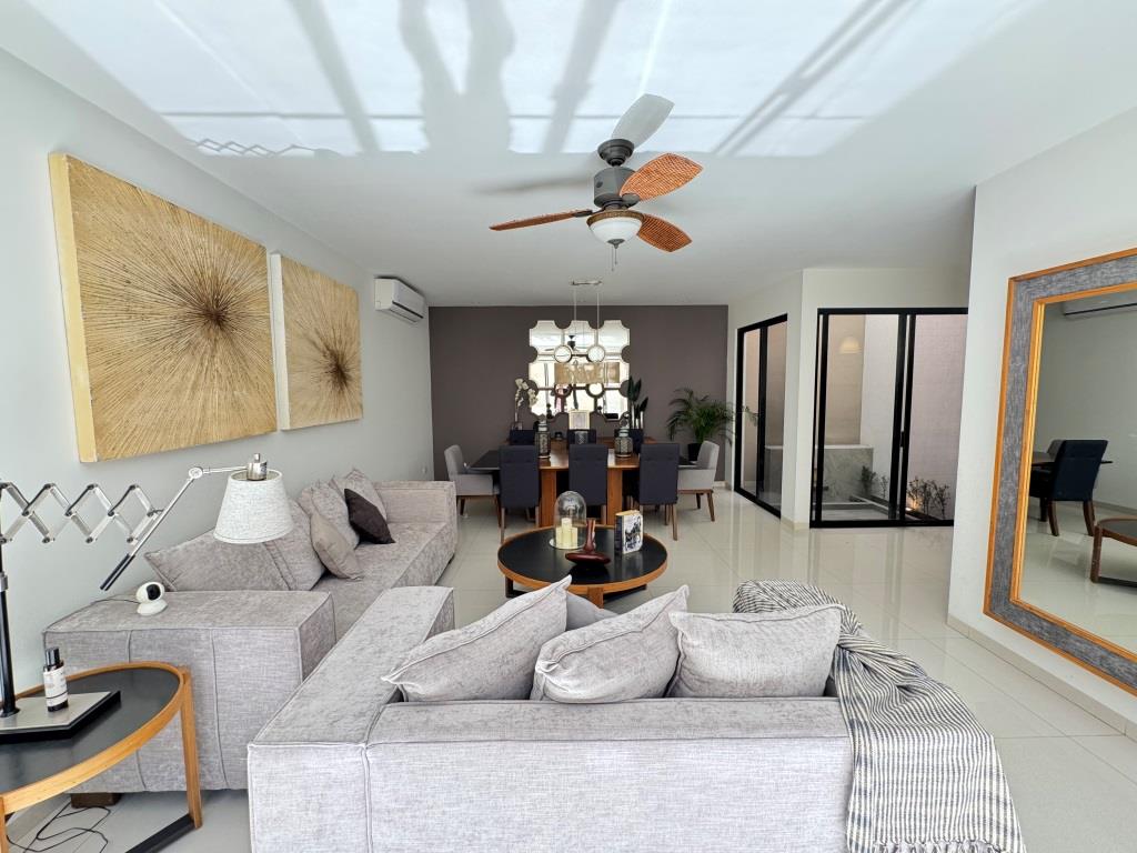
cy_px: 426
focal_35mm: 14
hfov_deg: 102.1
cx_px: 568
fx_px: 460
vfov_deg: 85.7
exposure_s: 1/99
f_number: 2.2
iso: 160
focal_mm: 2.22
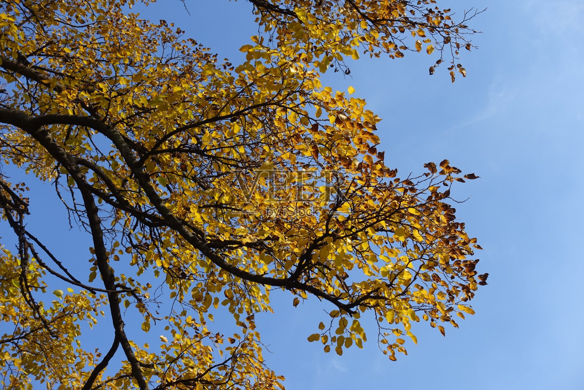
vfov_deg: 25.1
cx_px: 292
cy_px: 195
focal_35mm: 54
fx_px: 876
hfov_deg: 36.9
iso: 125
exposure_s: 1/400
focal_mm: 19.67
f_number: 5.6
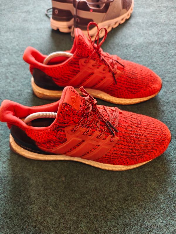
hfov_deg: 58.9
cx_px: 88
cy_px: 117
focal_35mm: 23
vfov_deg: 73.9
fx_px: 156
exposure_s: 1/50
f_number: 1.6
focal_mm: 6.06
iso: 400
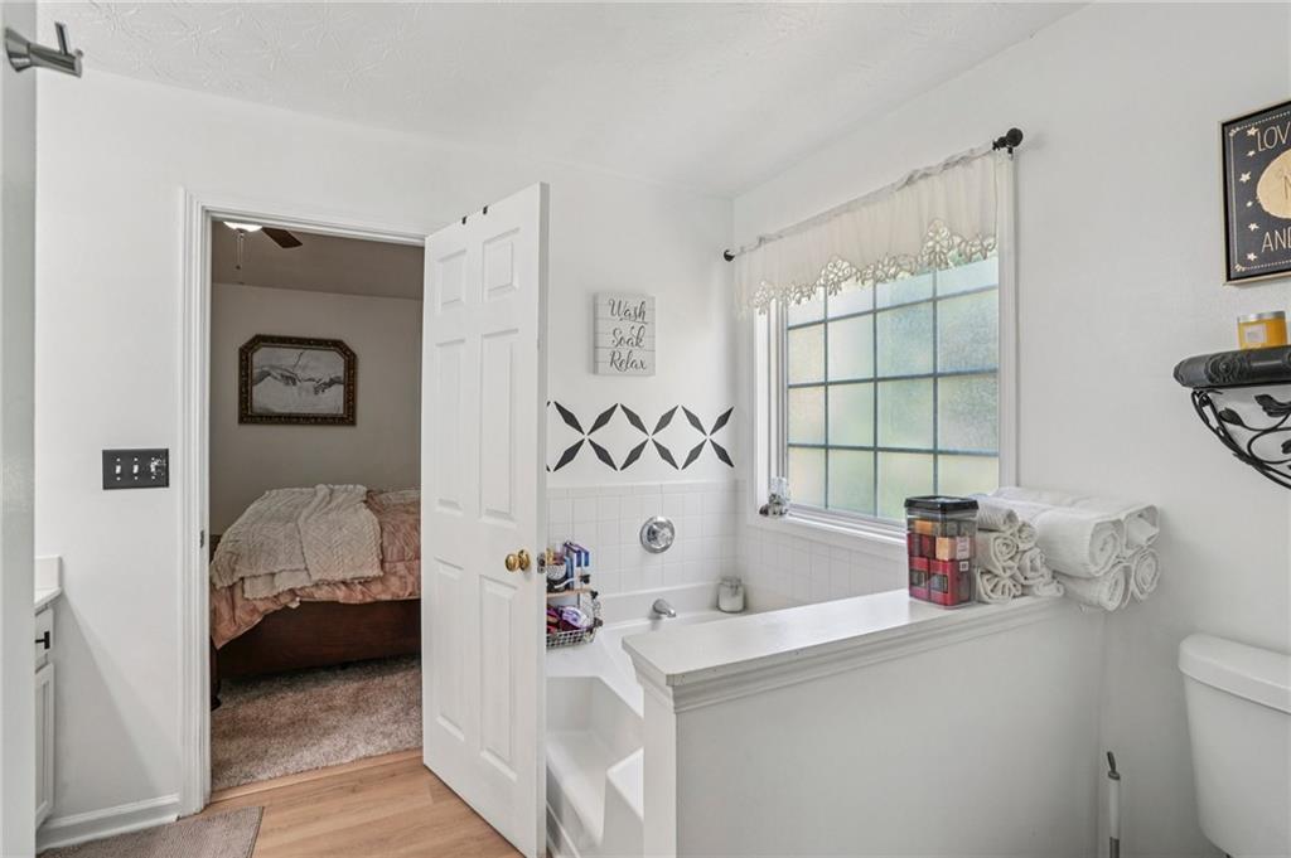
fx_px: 573
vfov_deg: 73.7
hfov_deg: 96.8
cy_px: 429
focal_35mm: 16
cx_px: 646
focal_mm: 16
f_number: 8
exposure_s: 1/25
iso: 400
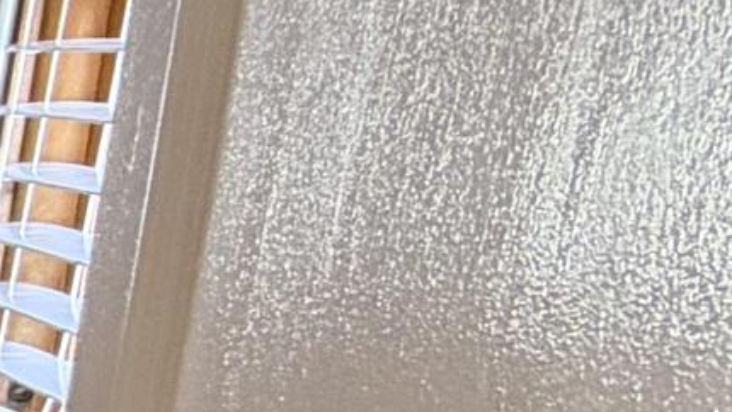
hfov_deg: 10.1
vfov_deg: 10.9
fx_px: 2116
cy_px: 516
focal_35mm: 109
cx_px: -1718
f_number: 2.2
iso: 64
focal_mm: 2.22
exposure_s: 1/121
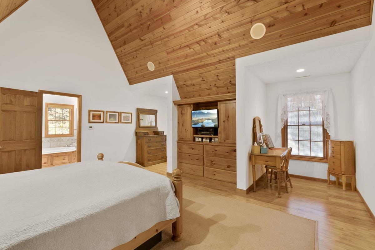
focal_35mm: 16
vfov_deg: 73.7
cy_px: 119
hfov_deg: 96.7
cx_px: 180
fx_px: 167
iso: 320
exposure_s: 2.5
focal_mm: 15
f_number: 9
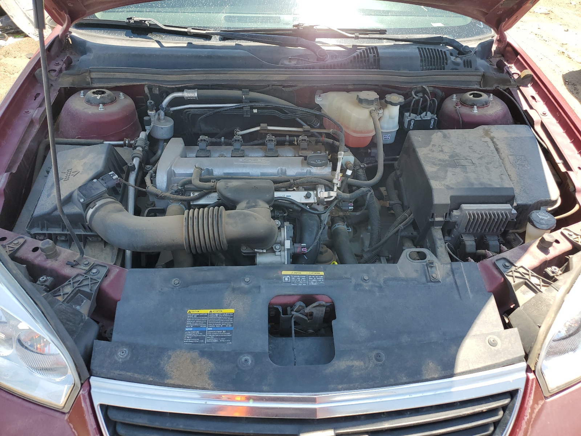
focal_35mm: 26
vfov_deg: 53.1
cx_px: 290
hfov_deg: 67.3
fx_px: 436
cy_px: 218
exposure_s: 1/714
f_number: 1.5
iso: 50
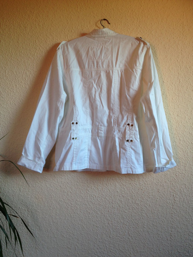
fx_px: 260
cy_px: 128
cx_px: 96
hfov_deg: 40.7
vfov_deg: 52.6
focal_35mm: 35
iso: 50
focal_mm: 4.28
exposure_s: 1/30
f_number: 2.4
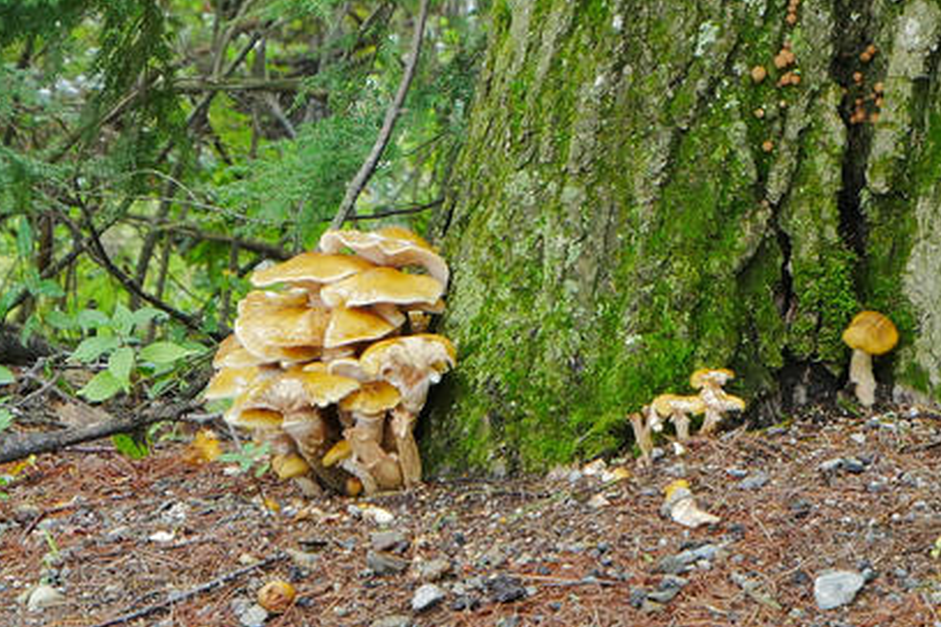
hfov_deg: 13.4
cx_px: 547
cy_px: 393
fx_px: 3999
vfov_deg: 9.0
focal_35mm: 153
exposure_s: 1/125
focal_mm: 60
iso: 800
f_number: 5.6
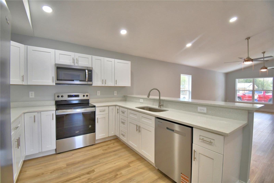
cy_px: 92
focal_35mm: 15
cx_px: 137
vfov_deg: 77.3
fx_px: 114
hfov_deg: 100.4
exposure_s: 1/100
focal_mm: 10
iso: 400
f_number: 4.5
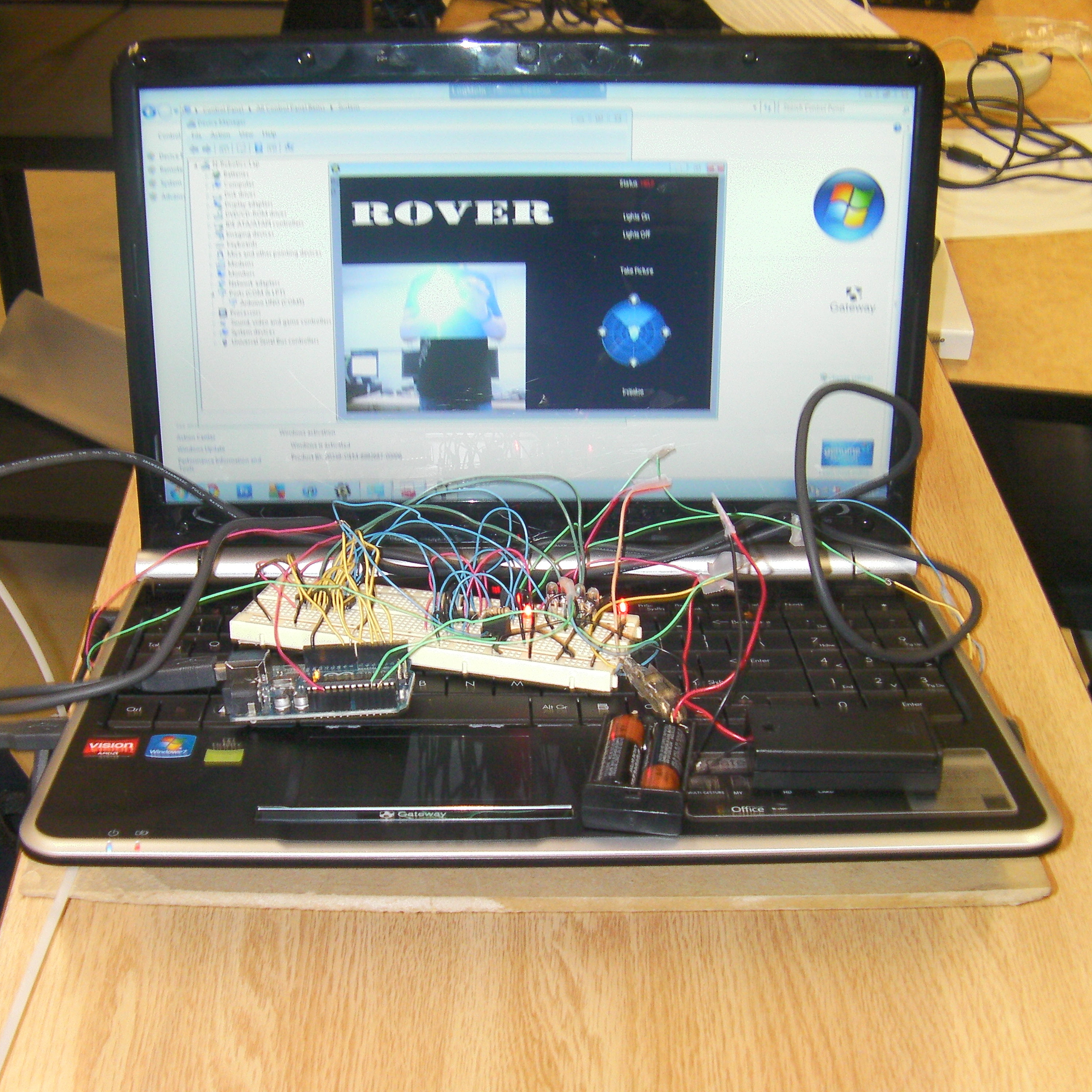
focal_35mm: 45
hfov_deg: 37.5
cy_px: 544
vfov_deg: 37.6
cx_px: 502
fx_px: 1606
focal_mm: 6.8
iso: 200
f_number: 3.5
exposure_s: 1/30
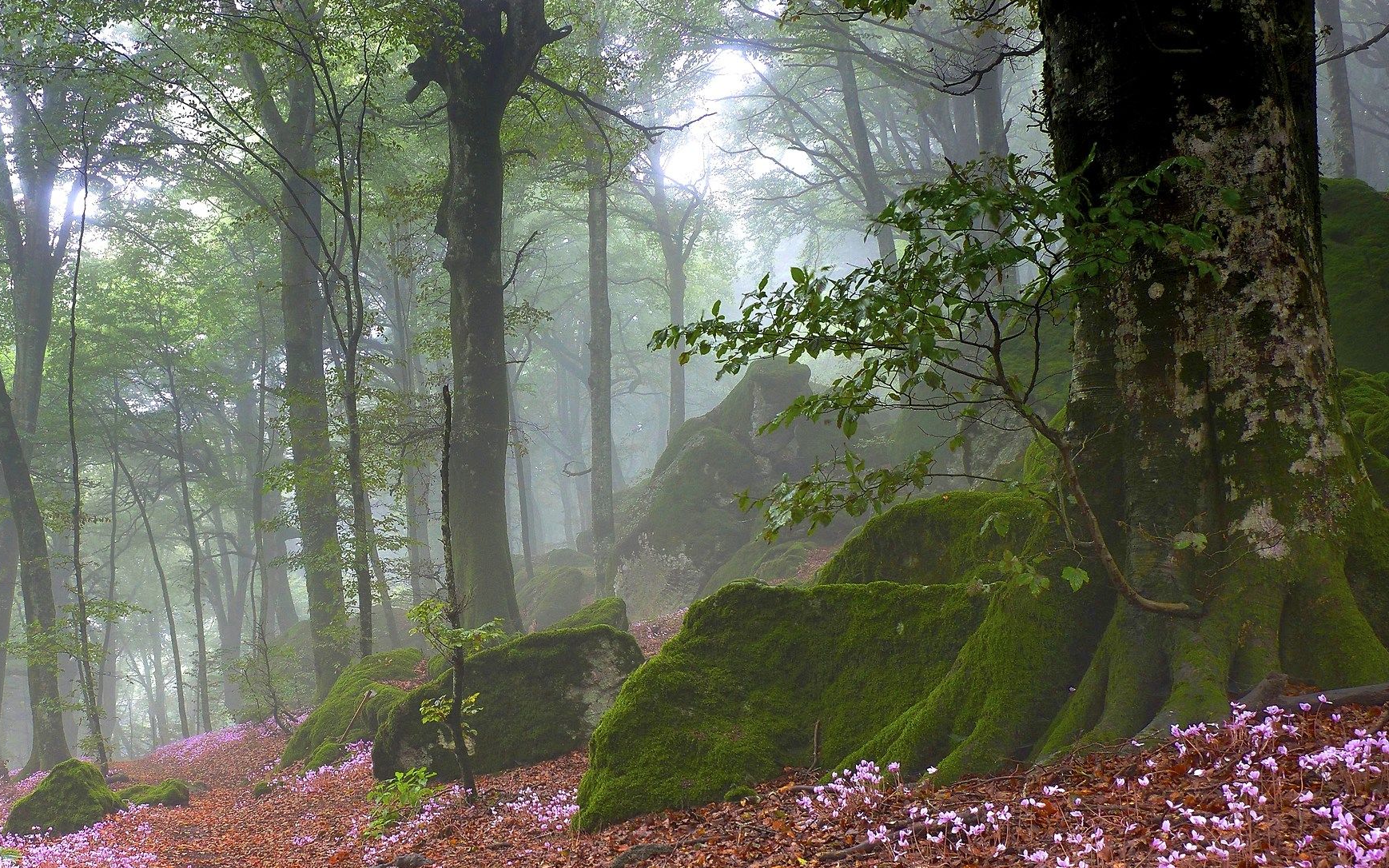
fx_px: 1438
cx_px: 456
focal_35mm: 38
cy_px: 626
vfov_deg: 33.1
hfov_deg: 50.6
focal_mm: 18
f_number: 6.4
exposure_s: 1/10
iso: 200
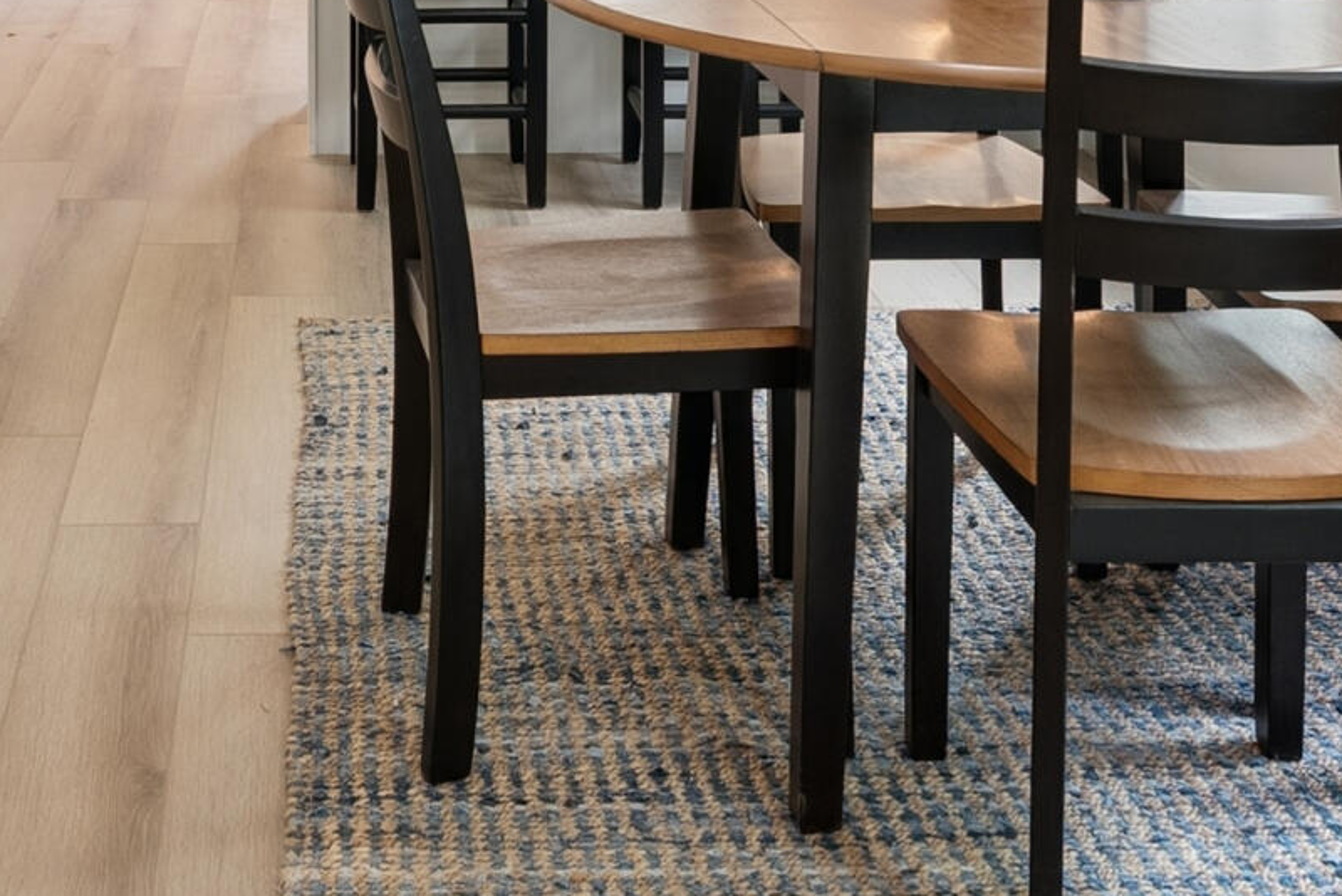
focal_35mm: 60
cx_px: 352
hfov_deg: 32.8
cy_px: -437
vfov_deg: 19.7
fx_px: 2237
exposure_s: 1/13
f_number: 7.1
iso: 320
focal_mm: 16
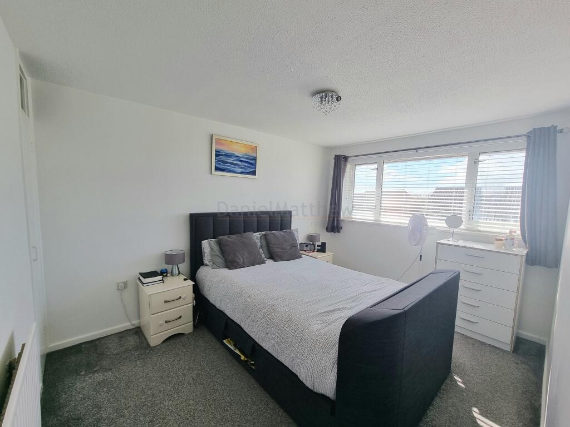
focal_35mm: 13
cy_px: 214
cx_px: 285
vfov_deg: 89.9
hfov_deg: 106.2
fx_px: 214
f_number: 2.2
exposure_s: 1/417
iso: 50
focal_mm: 2.2
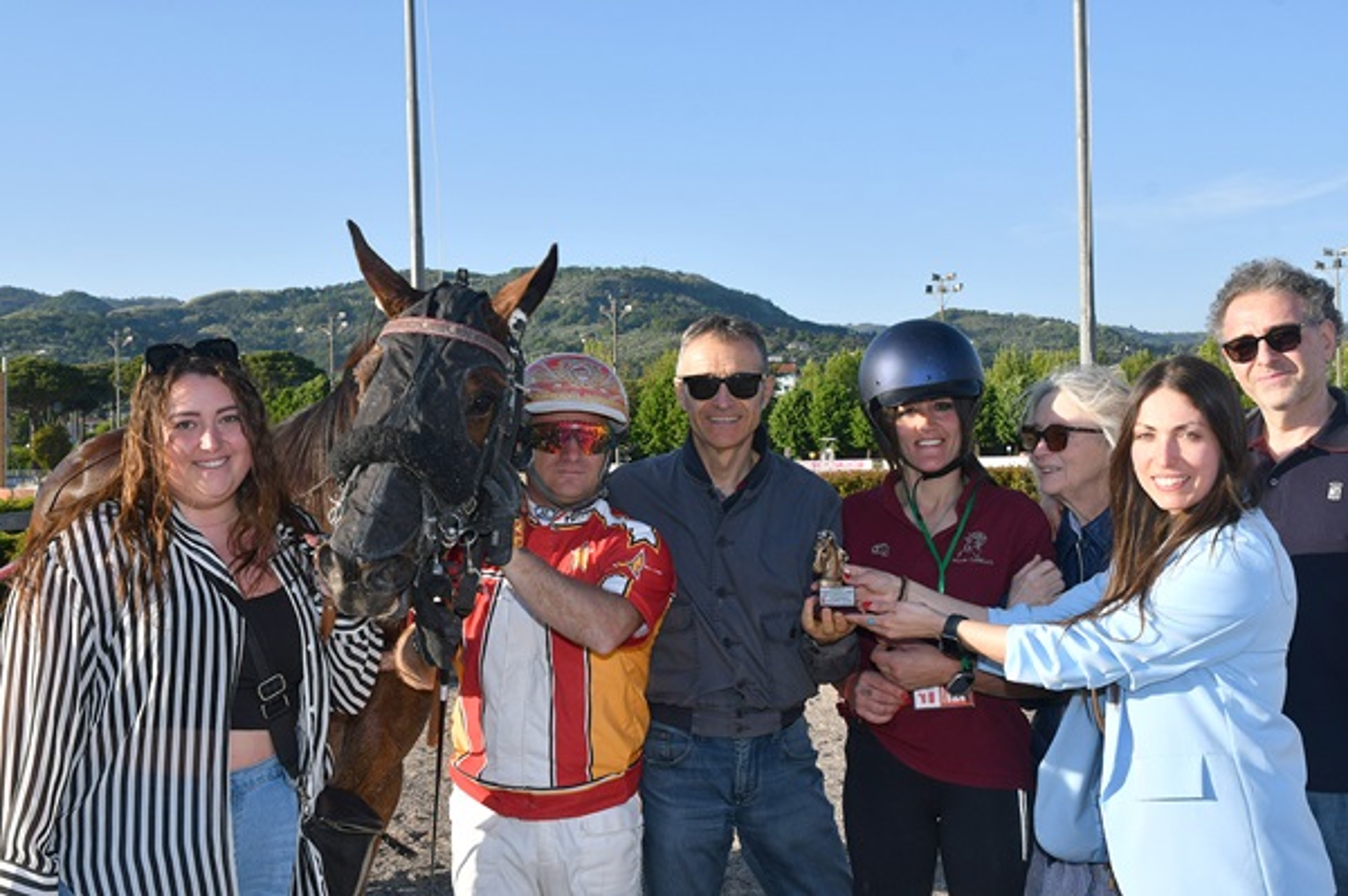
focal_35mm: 40
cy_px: 448
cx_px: 674
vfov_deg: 33.0
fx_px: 1515
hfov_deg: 48.0
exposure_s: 1/250
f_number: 9
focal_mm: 27
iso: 100
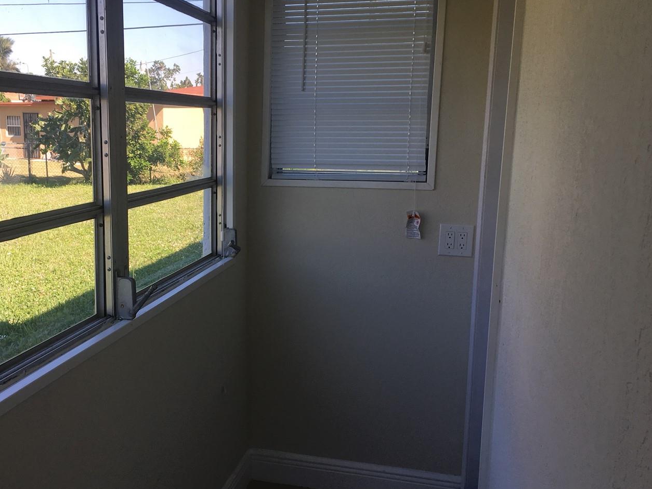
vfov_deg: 38.7
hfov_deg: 49.7
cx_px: 249
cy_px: 258
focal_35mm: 37
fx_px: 697
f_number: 2.2
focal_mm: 4.15
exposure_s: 1/432
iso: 25
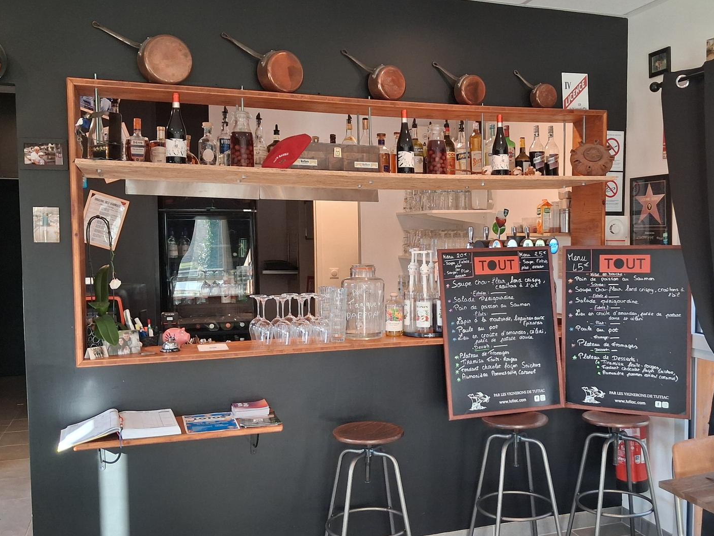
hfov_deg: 49.6
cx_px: 447
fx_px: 763
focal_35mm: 37
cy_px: 284
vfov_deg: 38.7
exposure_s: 1/100
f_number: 1.8
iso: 250
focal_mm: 4
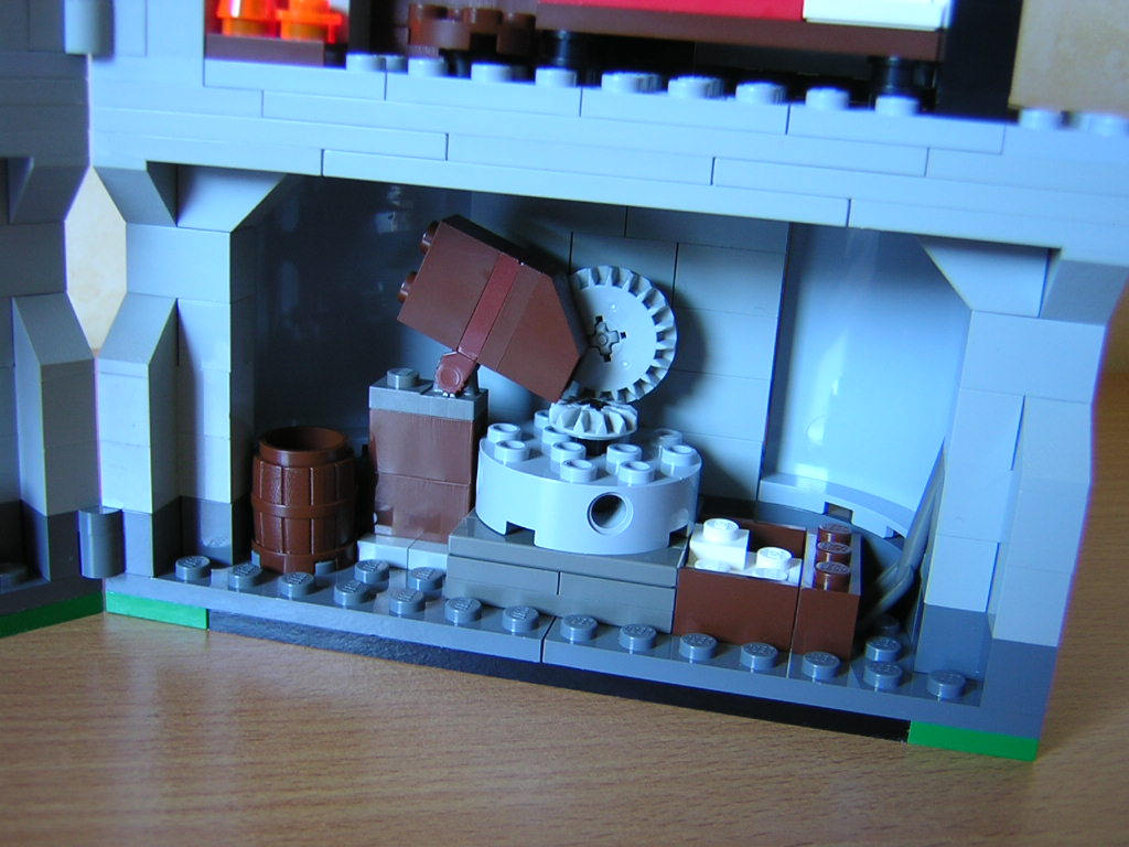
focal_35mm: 36
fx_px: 1174
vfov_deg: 39.7
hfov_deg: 51.4
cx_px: 564
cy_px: 424
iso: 100
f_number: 2.6
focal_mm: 4.7
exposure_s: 1/3.9
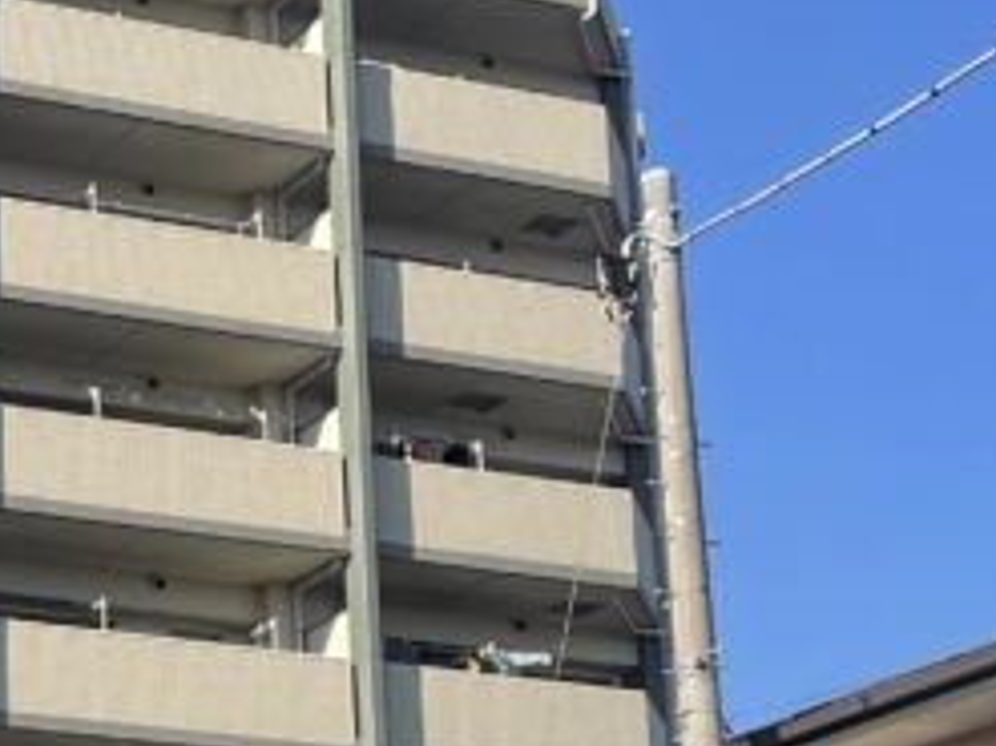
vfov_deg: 13.4
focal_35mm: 108
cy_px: 827
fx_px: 3106
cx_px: -331
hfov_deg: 17.1
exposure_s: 1/2451
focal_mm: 4.2
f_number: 1.6
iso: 32
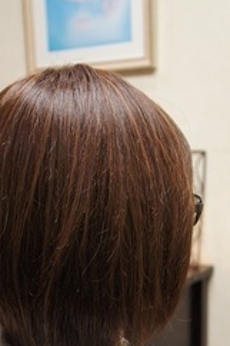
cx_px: 51
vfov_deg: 28.1
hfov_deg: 19.3
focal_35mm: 70
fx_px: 671
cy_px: 293
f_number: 4
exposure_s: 1/160
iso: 1250
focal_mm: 25
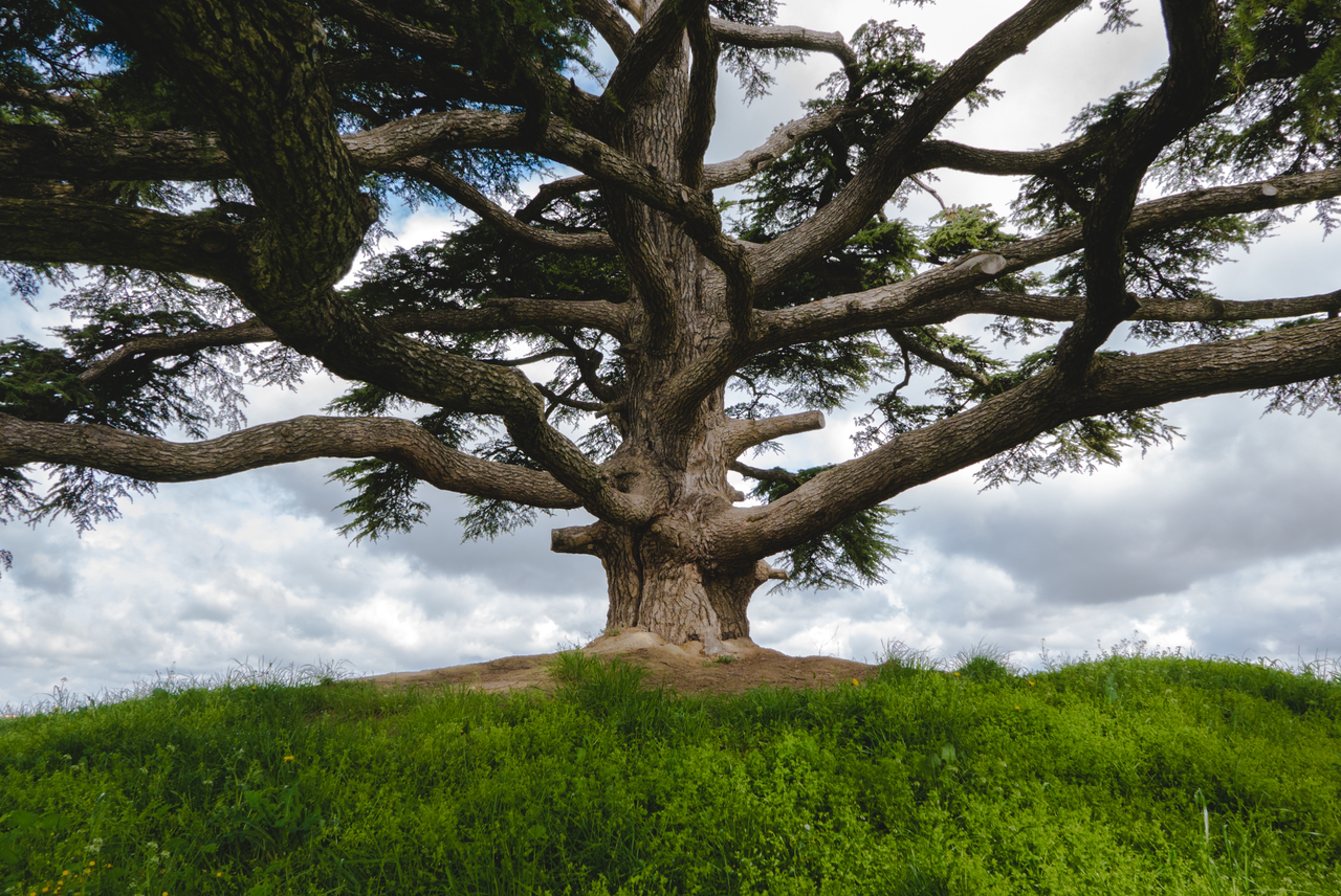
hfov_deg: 73.7
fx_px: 895
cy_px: 448
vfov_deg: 53.2
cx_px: 670
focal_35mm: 24
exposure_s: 1/200
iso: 200
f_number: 6.3
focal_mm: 10.9
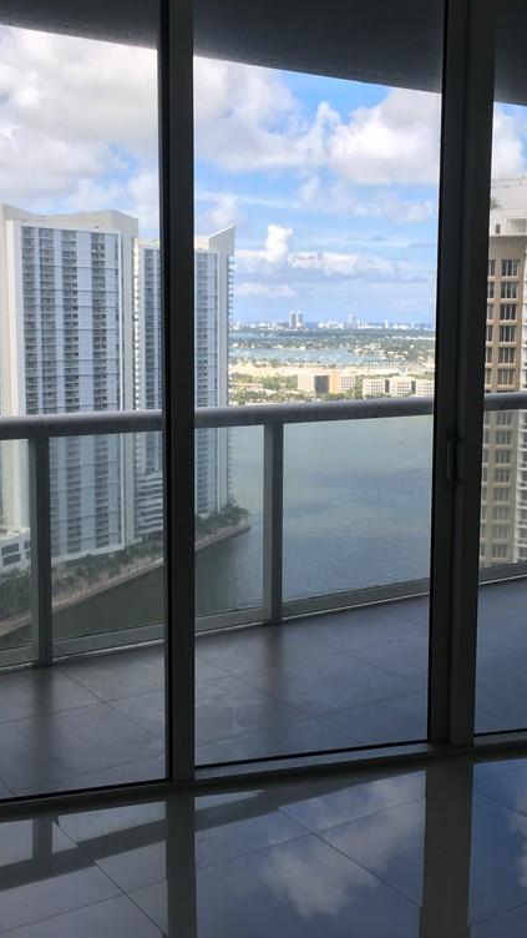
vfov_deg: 47.4
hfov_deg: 27.7
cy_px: 468
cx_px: 288
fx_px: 1068
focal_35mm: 43
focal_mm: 4.15
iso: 25
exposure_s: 1/298
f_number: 2.2
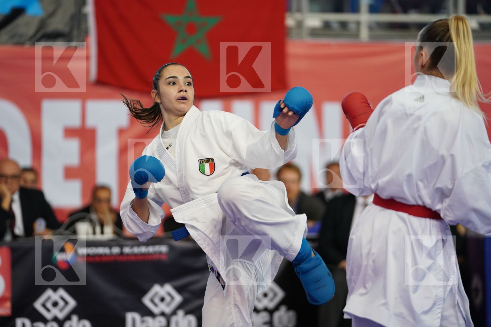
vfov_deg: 7.7
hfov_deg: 11.5
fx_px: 2441
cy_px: 164
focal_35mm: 179
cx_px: 246
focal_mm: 179
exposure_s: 1/1000
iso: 2500
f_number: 2.8
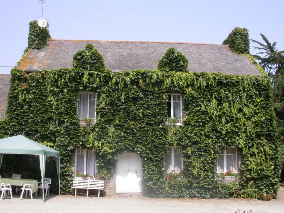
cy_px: 106
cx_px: 142
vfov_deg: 37.7
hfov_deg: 49.0
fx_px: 312
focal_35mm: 38
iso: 100
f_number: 6.7
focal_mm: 7.85
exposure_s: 1/250
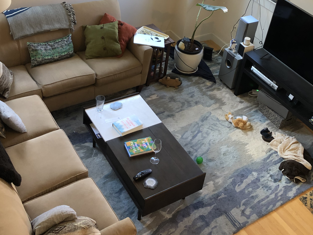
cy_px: 58
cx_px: 196
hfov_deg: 41.8
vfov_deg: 31.6
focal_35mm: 45
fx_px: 407
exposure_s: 1/15
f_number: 1.8
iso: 64
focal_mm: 3.99
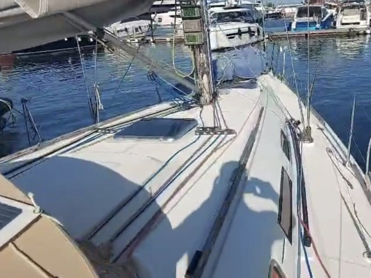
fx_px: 257
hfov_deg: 71.6
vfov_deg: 56.8
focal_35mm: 24
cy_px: 139
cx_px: 186
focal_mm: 6.76
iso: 64
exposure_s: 1/12346
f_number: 1.78
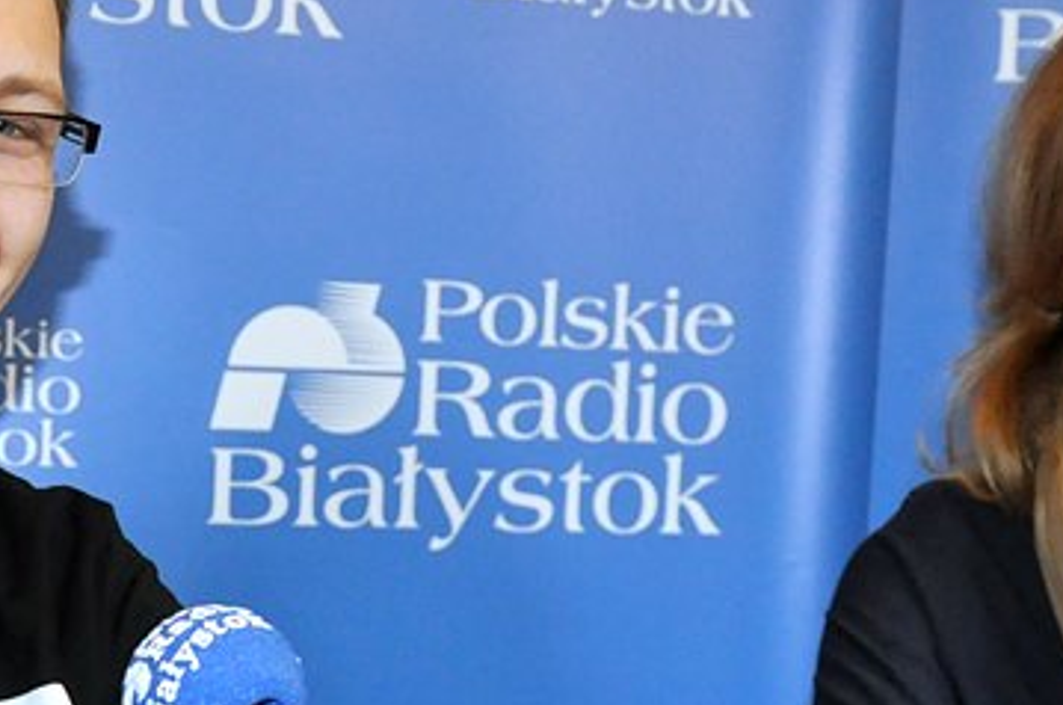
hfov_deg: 26.4
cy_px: 504
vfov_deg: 17.6
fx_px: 2270
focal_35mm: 77
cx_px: 489
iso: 800
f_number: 3.5
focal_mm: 18
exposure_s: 1/60
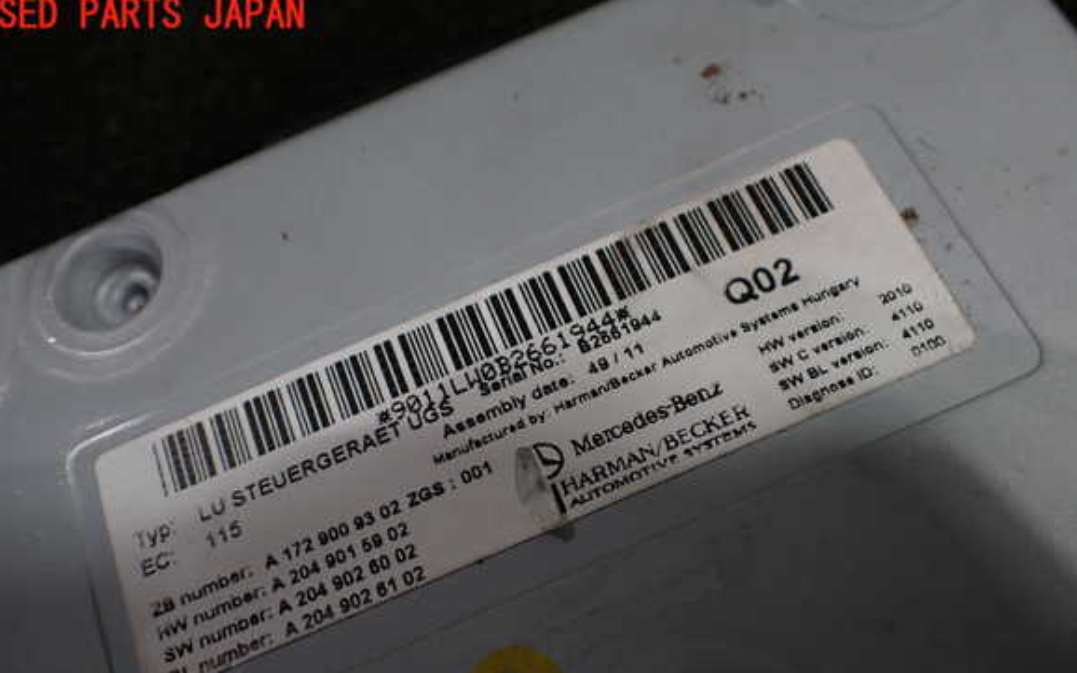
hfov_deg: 58.1
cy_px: 412
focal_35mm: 33
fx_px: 968
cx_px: 525
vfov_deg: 38.1
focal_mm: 5.4
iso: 200
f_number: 2.3
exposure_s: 1/125
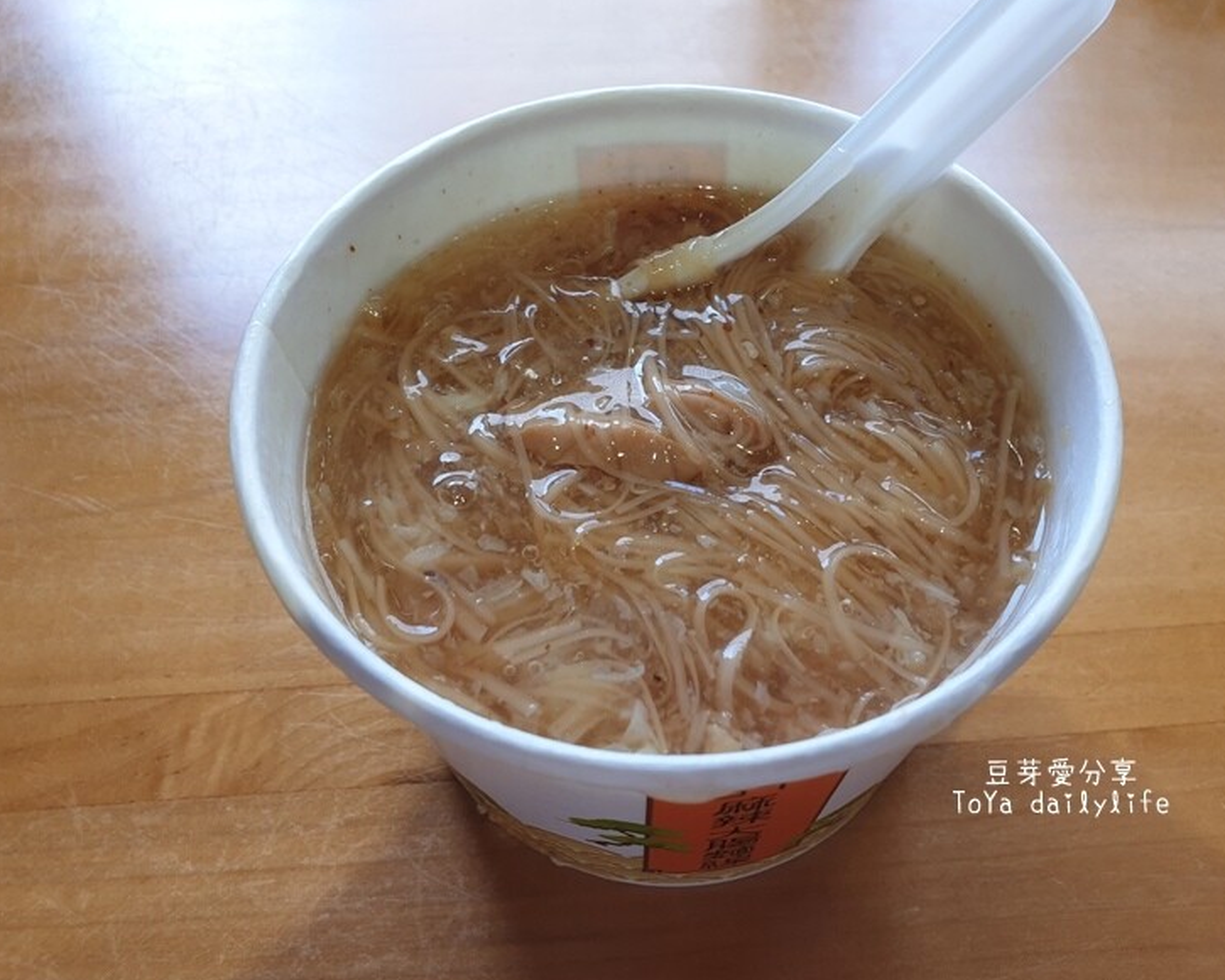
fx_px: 1015
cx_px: 656
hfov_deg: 62.1
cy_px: 498
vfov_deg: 51.5
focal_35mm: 28
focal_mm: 4.3
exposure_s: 1/120
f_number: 2.4
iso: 80
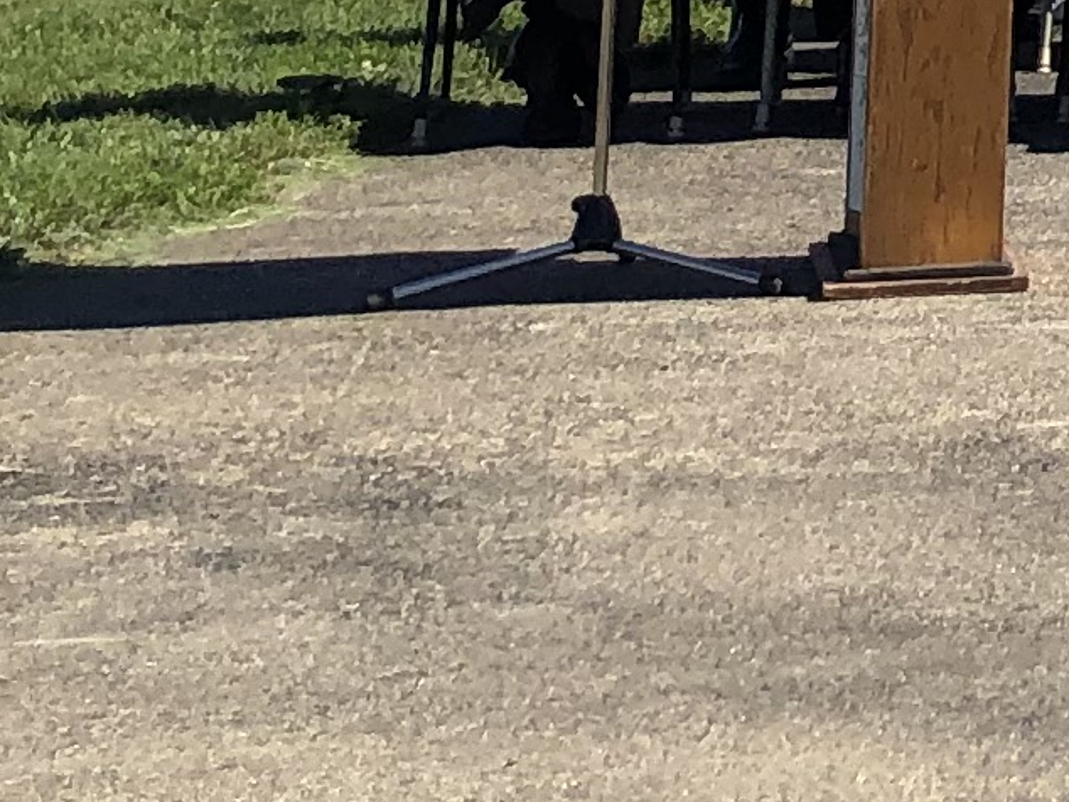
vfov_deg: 7.4
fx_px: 5499
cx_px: 2415
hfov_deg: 10.0
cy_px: -1528
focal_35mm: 178
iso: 20
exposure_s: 1/2024
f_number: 1.8
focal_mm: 3.99
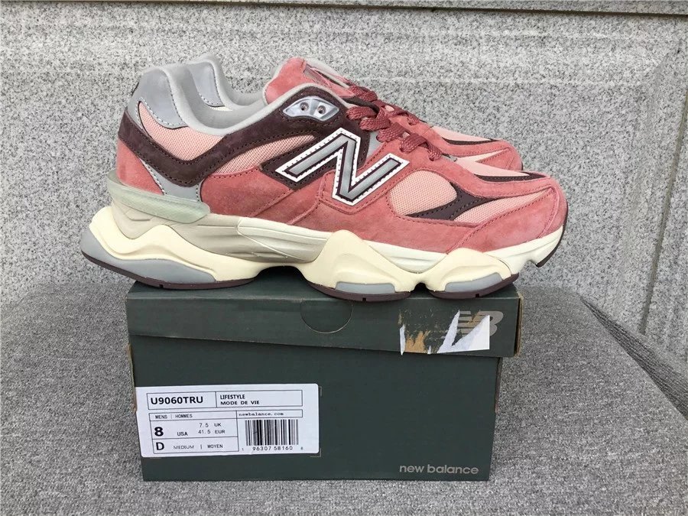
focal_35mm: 31
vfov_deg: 45.4
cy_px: 258
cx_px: 344
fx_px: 616
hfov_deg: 58.4
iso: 25
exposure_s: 1/190
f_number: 2.4
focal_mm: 3.3
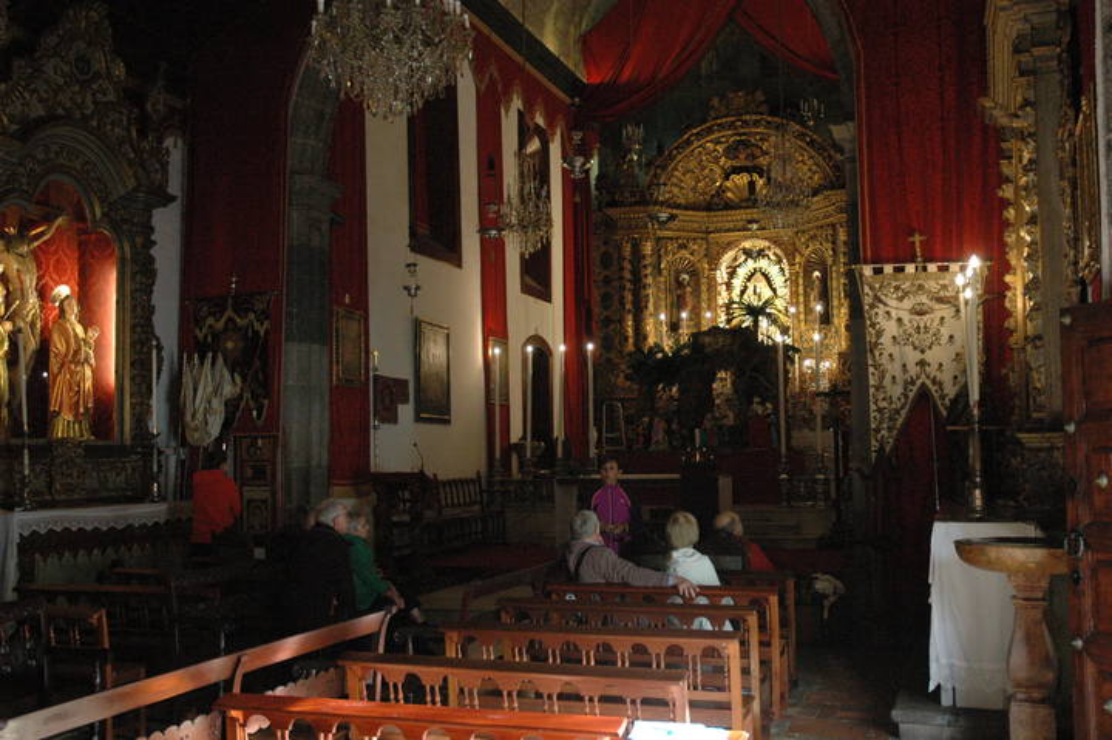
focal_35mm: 38
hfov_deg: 51.3
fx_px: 1158
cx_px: 556
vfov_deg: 35.4
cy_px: 370
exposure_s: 1/50
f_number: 3.8
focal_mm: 25
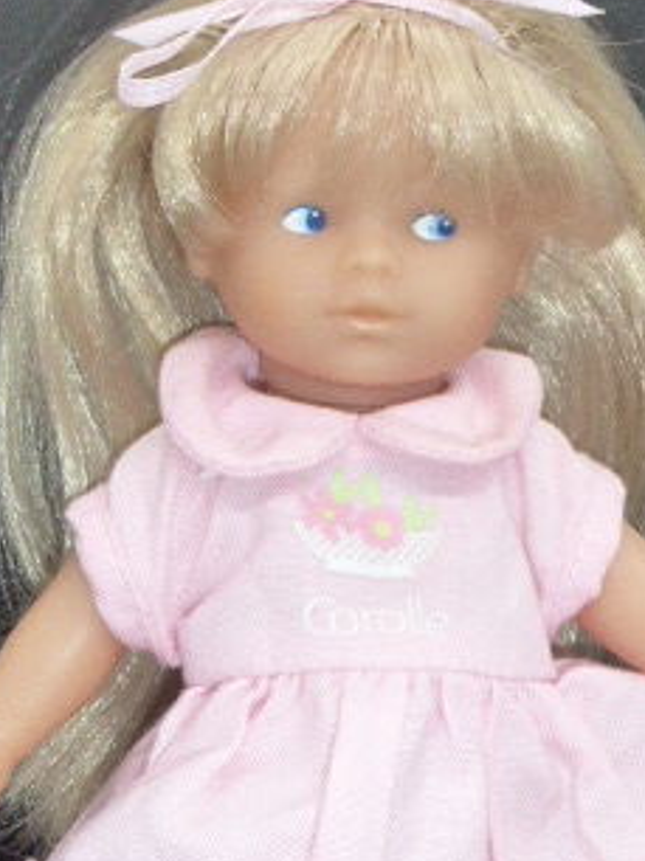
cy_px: 585
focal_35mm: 90
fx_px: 2239
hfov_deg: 16.4
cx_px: 380
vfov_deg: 21.7
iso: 500
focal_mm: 7.4
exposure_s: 1/60
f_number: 3.9
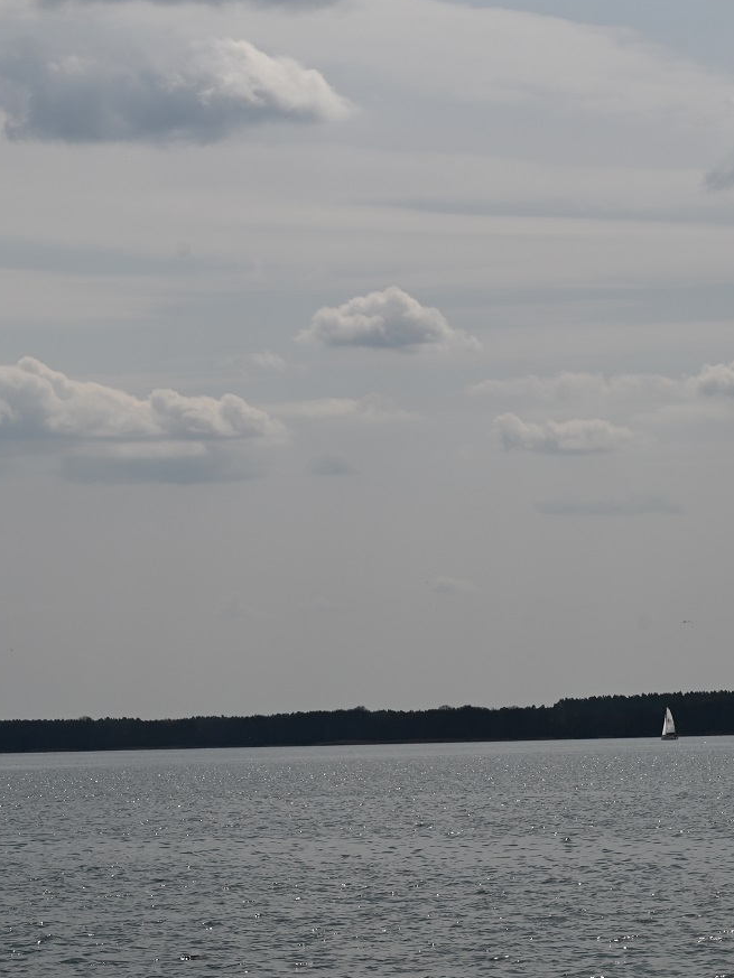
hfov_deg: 9.5
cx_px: 435
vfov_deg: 12.6
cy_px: 473
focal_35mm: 157
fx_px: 4438
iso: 100
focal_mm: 95
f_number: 9
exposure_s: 1/1250
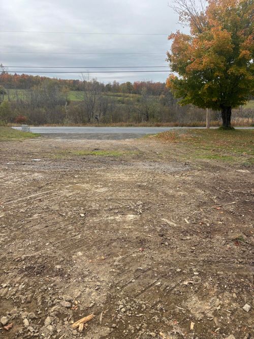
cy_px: 170
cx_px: 127
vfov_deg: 67.3
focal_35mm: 26
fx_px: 254
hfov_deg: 53.0
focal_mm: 5.96
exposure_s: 1/1567
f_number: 1.6
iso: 50
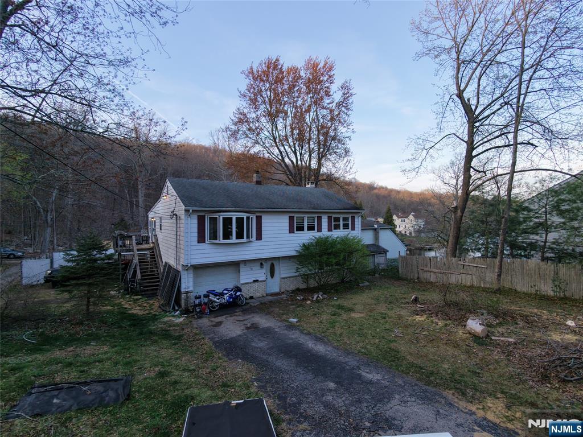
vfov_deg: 78.1
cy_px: 218
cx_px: 292
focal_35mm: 16
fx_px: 269
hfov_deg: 94.5
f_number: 2.2
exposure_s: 1/120
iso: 100
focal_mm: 3.05
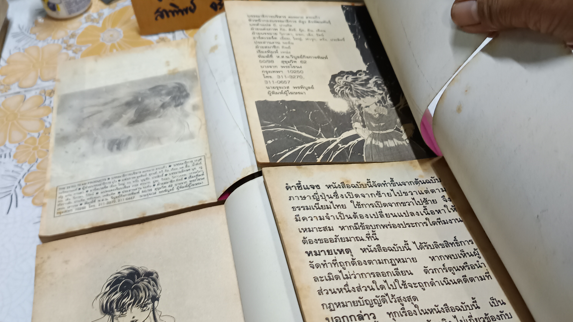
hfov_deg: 56.6
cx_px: 287
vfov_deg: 33.4
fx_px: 532
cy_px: 216
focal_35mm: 35
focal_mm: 5.31
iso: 964
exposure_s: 1/25
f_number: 1.7
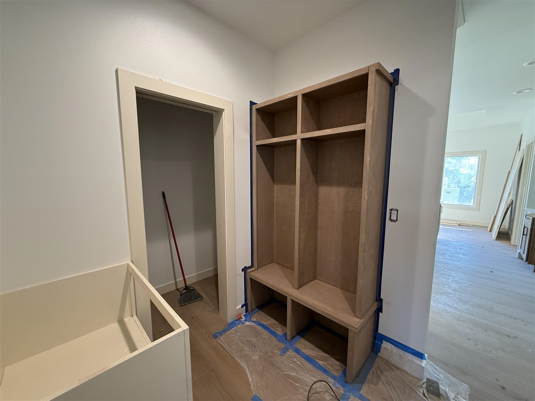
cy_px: 200
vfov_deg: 85.7
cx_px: 268
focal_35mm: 14
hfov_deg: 102.1
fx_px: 216
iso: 250
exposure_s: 1/60
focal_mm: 2.22
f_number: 2.2
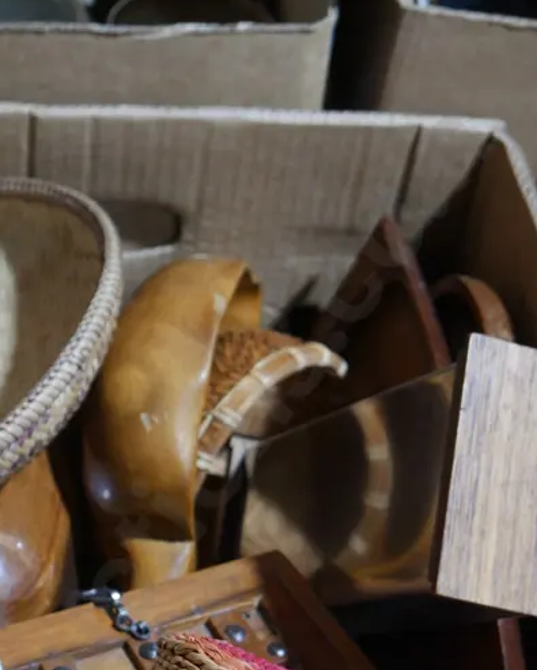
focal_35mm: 77
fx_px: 1528
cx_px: 88
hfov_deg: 19.7
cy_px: 636
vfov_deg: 23.9
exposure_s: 1/60
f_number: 4.1
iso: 400
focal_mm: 19
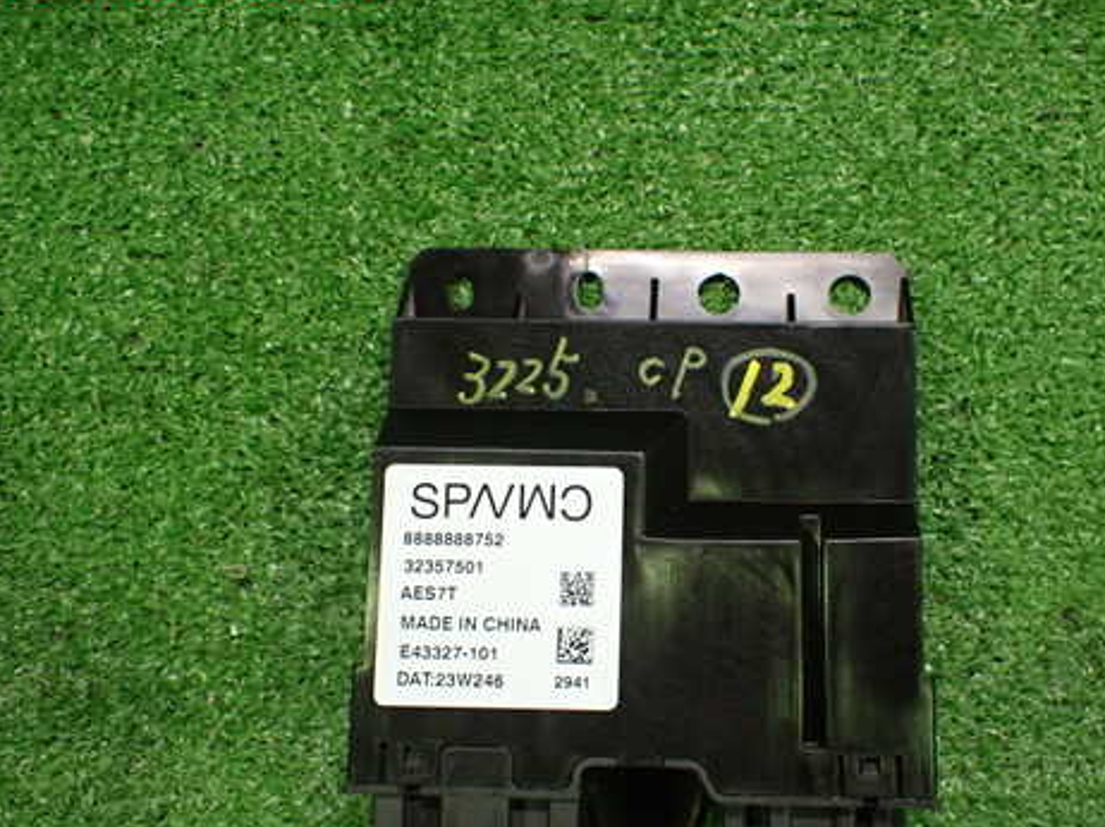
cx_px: 655
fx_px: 1244
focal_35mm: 39
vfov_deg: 36.7
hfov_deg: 47.6
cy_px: 490
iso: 800
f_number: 2.3
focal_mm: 5.4
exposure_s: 1/80
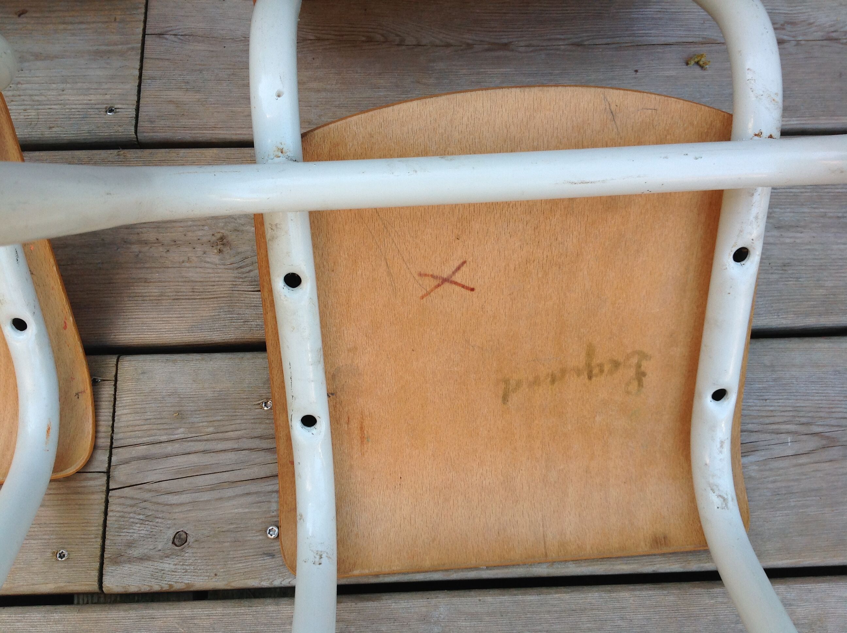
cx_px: 424
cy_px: 316
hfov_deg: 52.7
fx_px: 855
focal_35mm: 35
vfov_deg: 40.6
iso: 50
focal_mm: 4.28
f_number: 2.4
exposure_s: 1/207
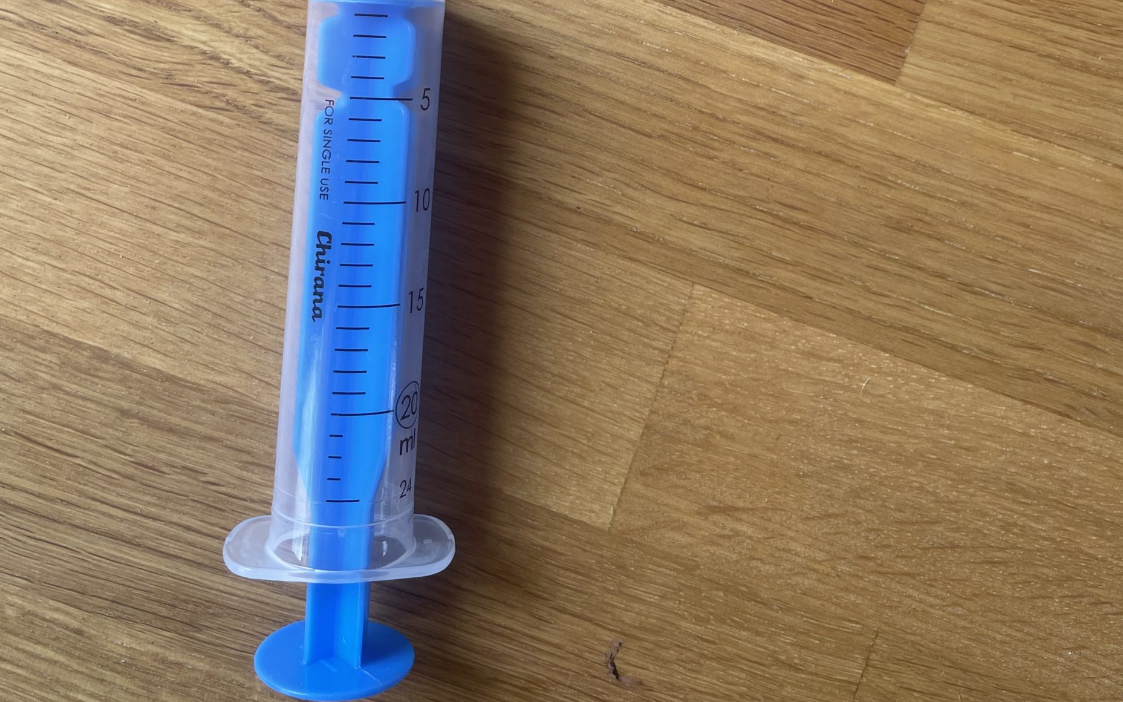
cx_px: 570
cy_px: 31
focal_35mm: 38
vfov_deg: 31.5
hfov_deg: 51.5
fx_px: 1163
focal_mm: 4.2
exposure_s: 1/169
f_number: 1.6
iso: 32
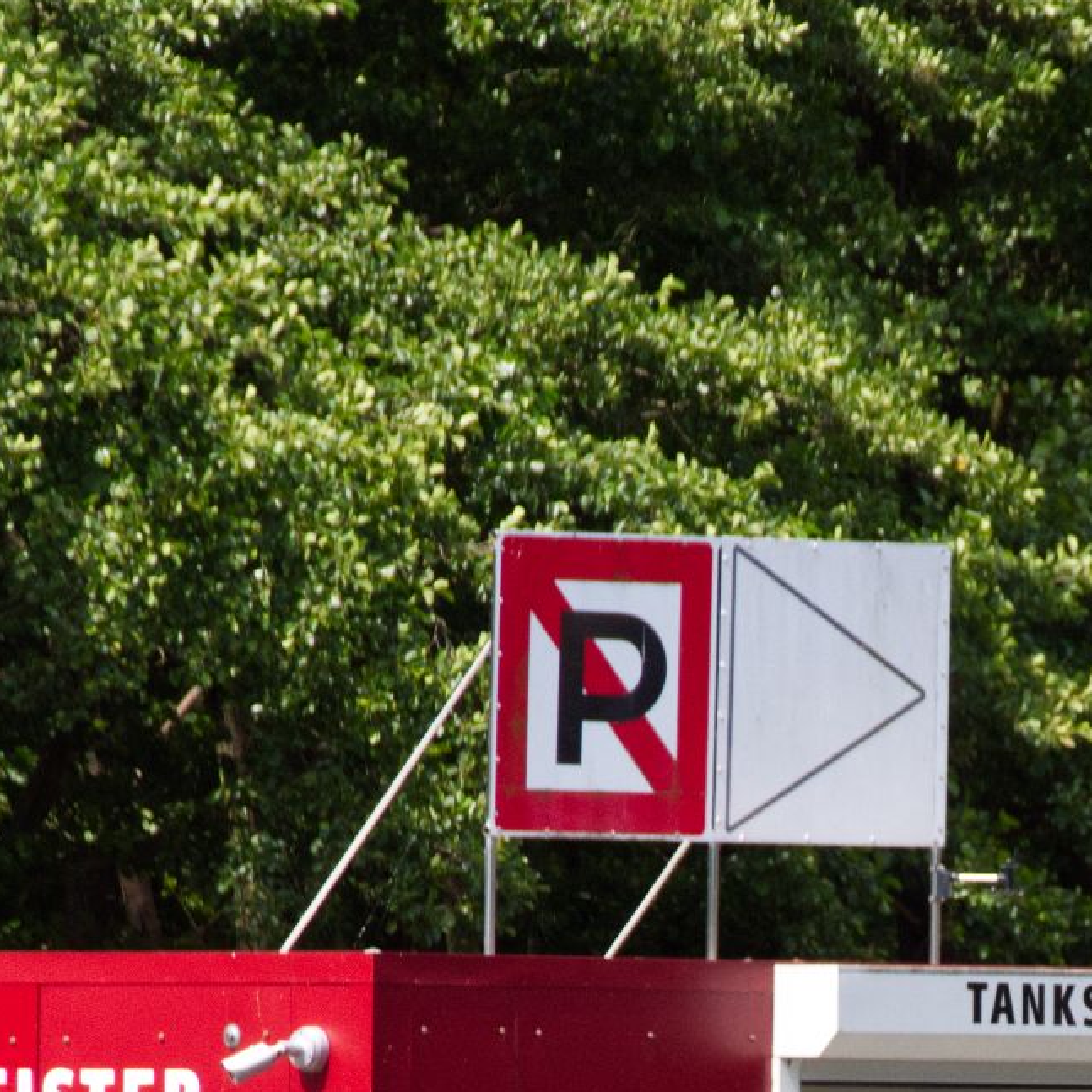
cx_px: 1153
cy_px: 1288
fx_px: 35441
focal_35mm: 993
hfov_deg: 1.8
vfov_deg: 1.8
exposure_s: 1/400
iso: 400
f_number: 9
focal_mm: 210
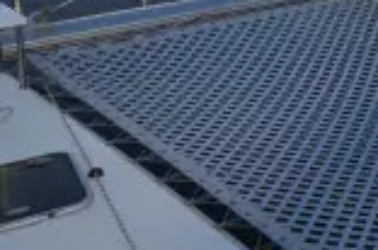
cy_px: -93
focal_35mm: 74
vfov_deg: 17.0
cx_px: 485
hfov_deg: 24.2
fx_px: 775
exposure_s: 1/200
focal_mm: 12
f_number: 13
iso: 200
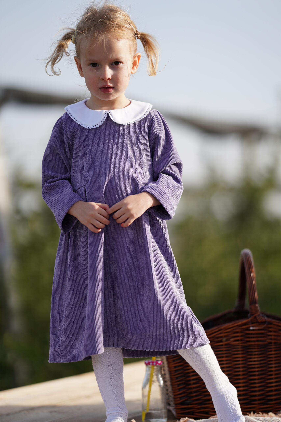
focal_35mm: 135
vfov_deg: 15.2
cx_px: 140
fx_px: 1580
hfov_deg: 10.2
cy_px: 211
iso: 100
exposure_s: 1/3200
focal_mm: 135
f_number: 1.8
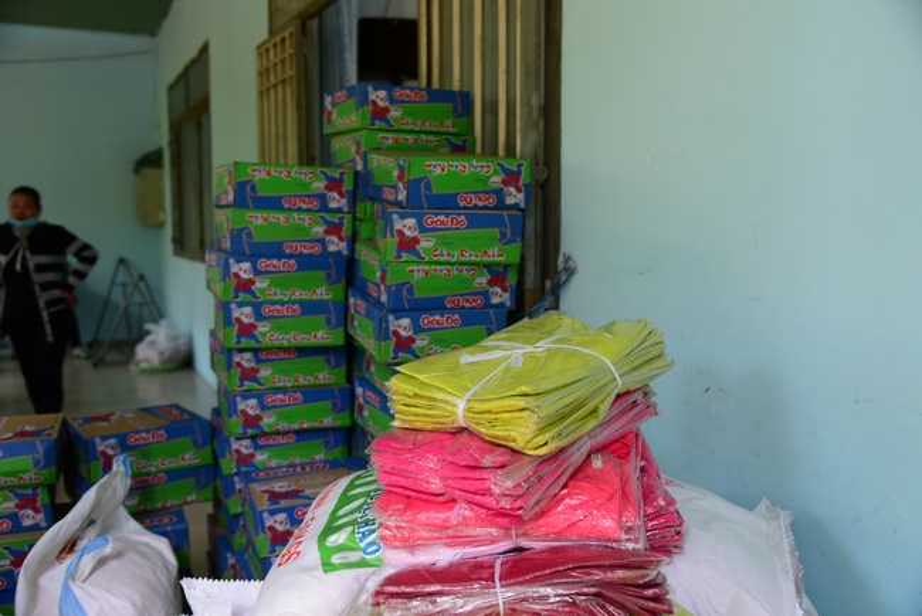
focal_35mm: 32
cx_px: 461
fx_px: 820
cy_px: 308
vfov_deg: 41.2
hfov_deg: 58.7
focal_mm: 32
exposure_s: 1/80
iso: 320
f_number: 4
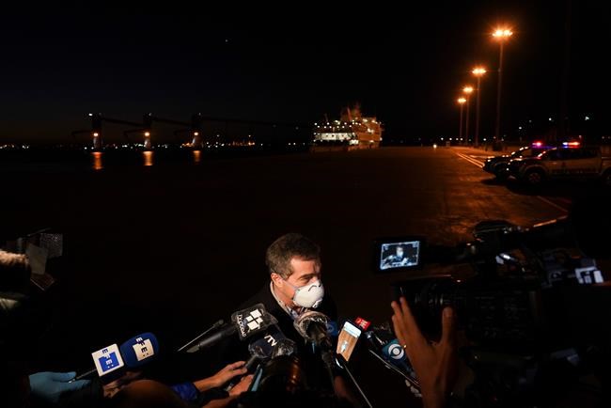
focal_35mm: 26
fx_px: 441
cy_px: 204
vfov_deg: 49.6
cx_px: 306
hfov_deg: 69.4
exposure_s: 1/200
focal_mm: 26
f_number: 5
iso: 3200
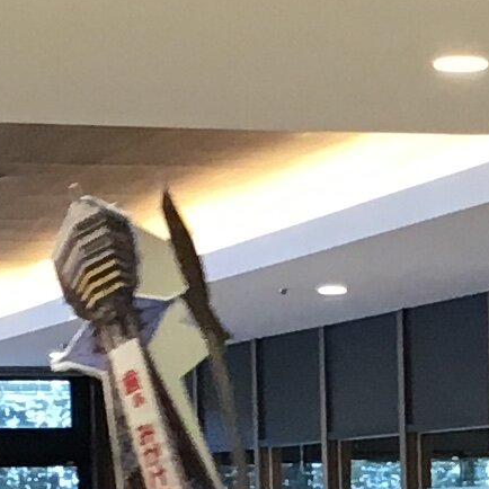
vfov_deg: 8.2
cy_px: 832
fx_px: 3292
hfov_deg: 8.4
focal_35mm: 206
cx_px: 578
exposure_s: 1/30
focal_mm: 3.3
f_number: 2.4
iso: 64
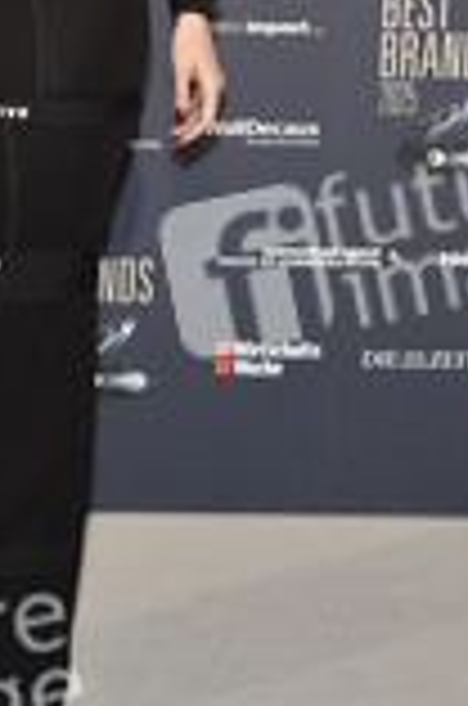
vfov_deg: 18.7
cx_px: -18
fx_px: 2096
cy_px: 27
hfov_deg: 12.6
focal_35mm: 107
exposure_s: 1/250
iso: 1250
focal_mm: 42
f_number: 7.1
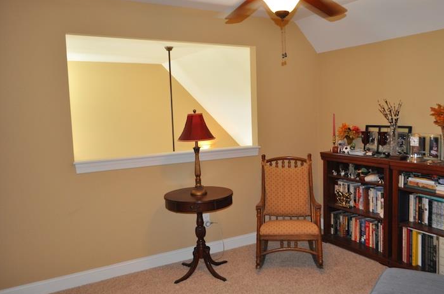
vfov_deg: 42.2
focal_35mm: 31
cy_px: 138
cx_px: 254
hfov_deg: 60.1
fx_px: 382
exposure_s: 1/60
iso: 800
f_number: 3.5
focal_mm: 18
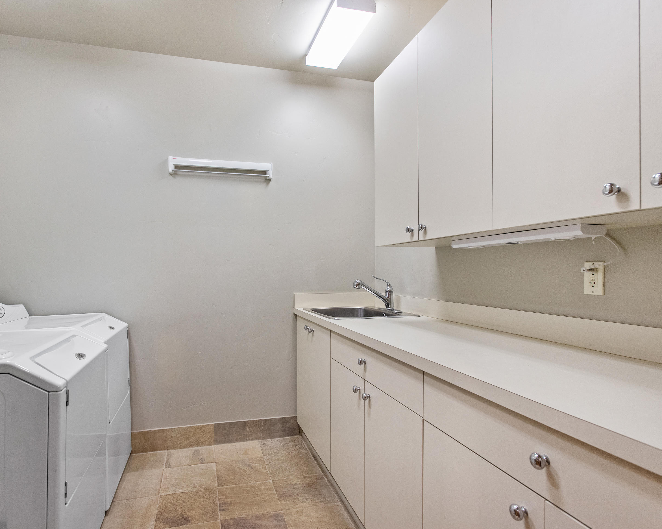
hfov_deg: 74.9
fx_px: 431
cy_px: 271
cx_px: 303
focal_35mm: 22
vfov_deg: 63.1
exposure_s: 1/40
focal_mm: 19
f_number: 7.1
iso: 1250
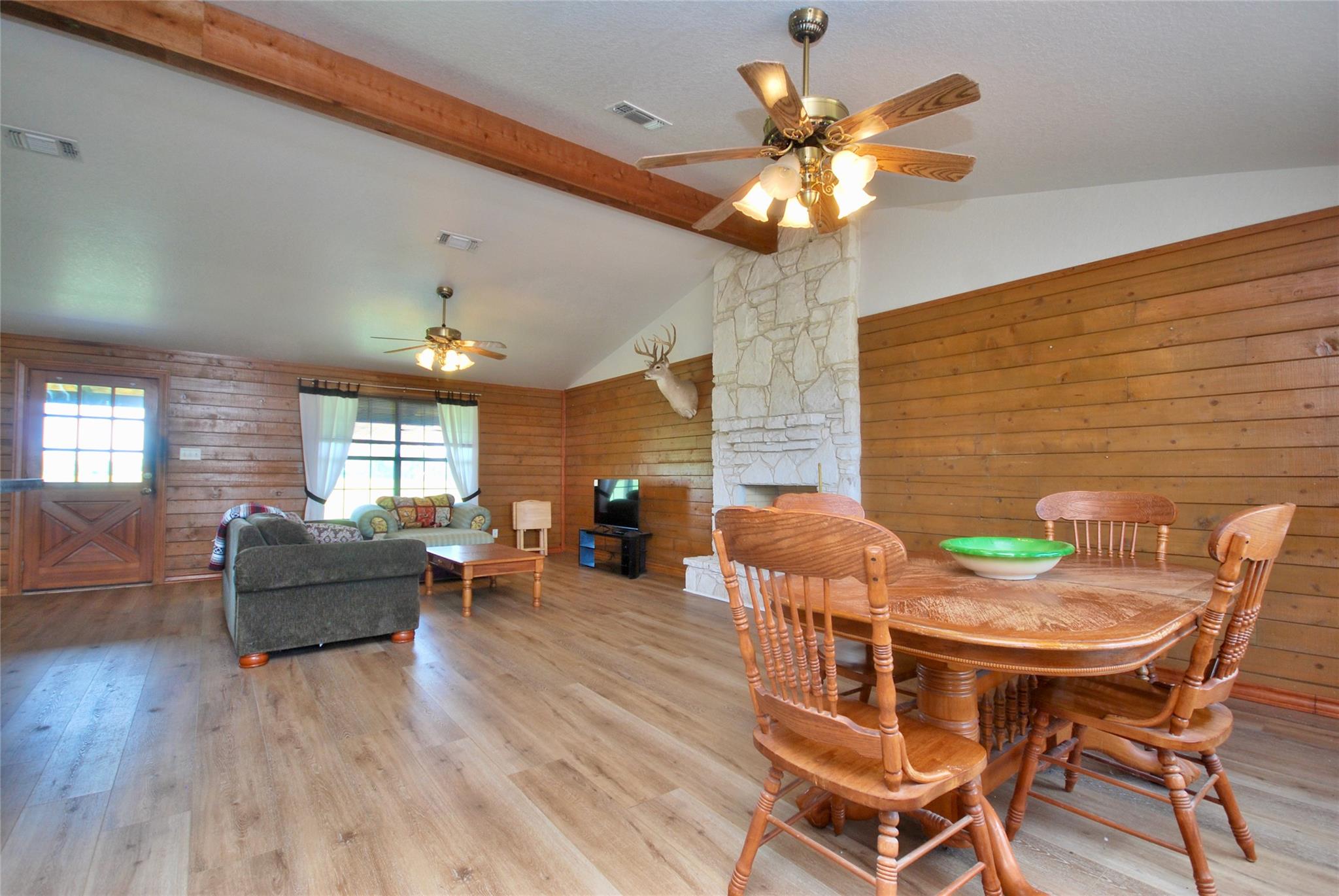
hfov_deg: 100.3
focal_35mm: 15
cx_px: 670
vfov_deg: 77.5
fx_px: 558
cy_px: 448
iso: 200
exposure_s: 1/40
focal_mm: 10
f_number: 4
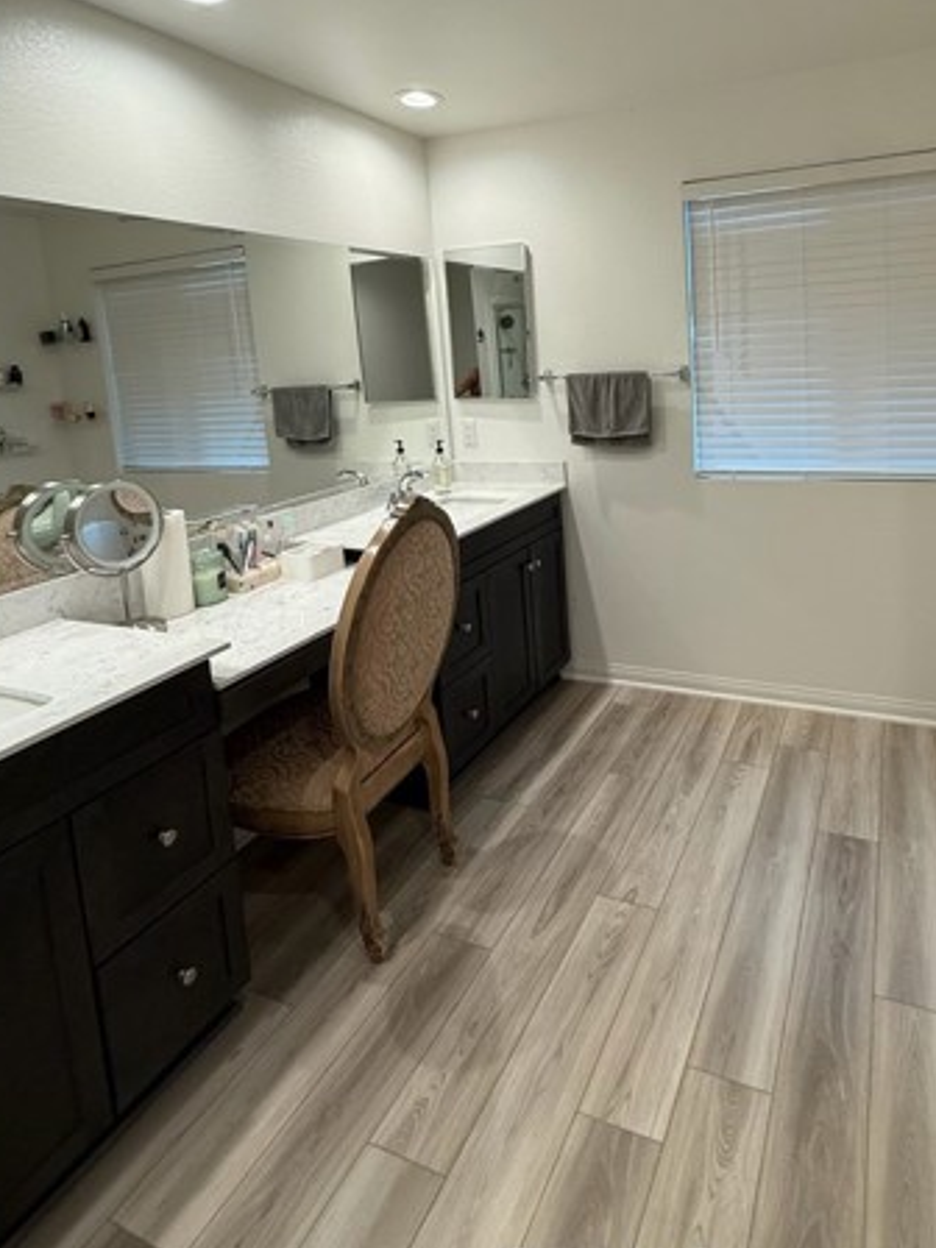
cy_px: 423
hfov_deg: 64.1
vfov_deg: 79.3
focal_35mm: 20
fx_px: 721
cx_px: 630
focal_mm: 2.22
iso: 160
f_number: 2.2
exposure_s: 1/120
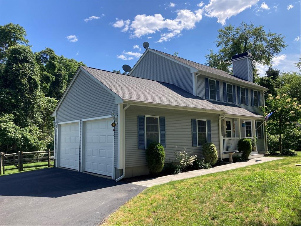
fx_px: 243
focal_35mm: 28
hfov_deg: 63.4
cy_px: 113
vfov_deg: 49.7
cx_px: 150
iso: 20
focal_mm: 3.99
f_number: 1.8
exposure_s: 1/1200
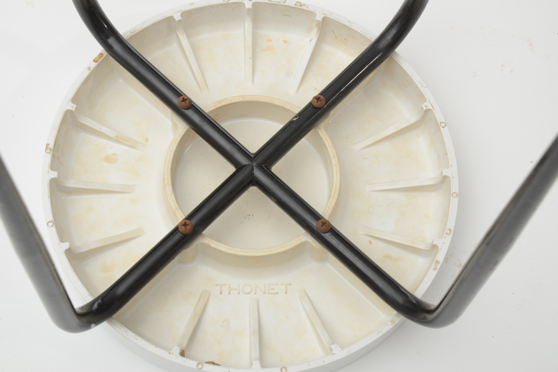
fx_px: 1178
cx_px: 277
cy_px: 186
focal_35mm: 76
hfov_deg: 26.6
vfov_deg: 17.9
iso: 200
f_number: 8
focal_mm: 50
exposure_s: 1/125
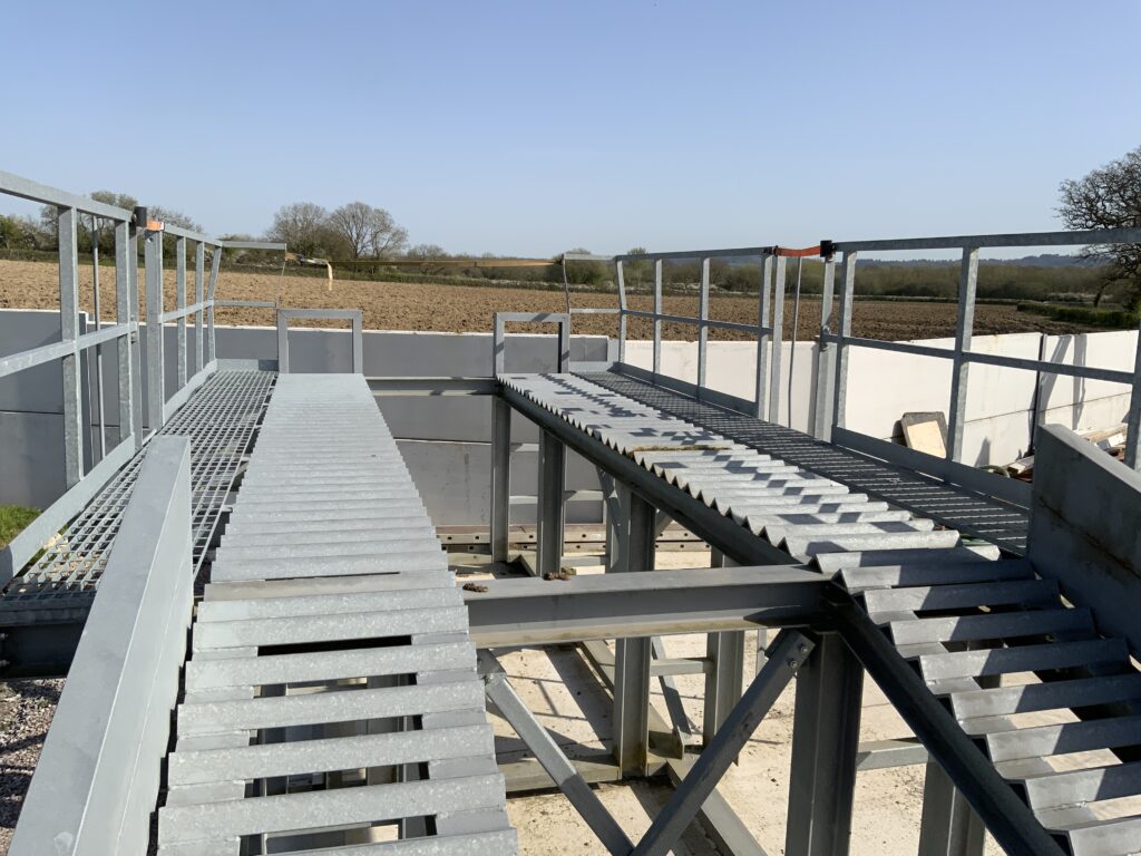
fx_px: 956
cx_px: 570
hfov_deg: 61.7
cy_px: 428
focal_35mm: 29
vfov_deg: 48.2
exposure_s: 1/2227
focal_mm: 3
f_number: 1.8
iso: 16
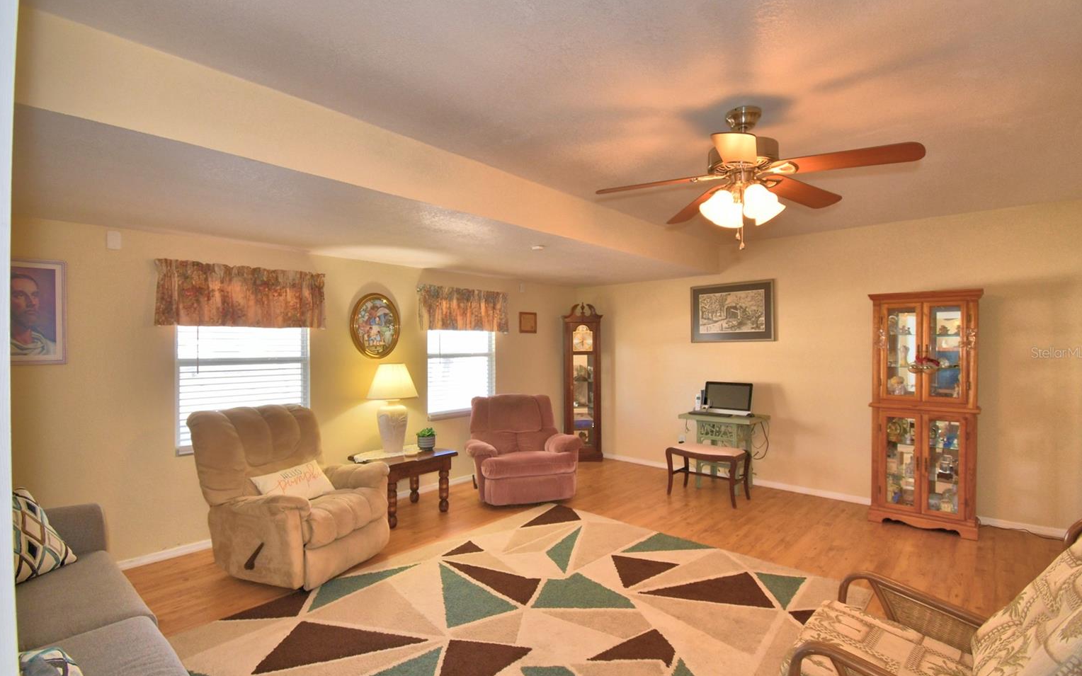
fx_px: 472
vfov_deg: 71.2
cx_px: 528
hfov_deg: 97.8
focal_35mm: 16
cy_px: 352
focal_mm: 10
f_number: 4.5
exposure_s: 1/40
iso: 200
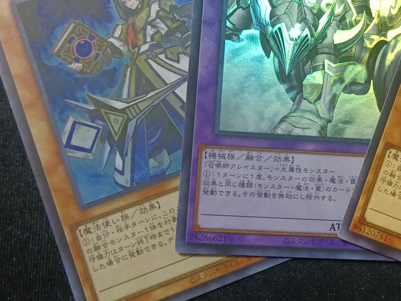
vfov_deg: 24.4
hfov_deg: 31.3
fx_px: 695
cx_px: 324
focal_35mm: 60
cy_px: 111
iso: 939
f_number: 1.8
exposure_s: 1/33.3
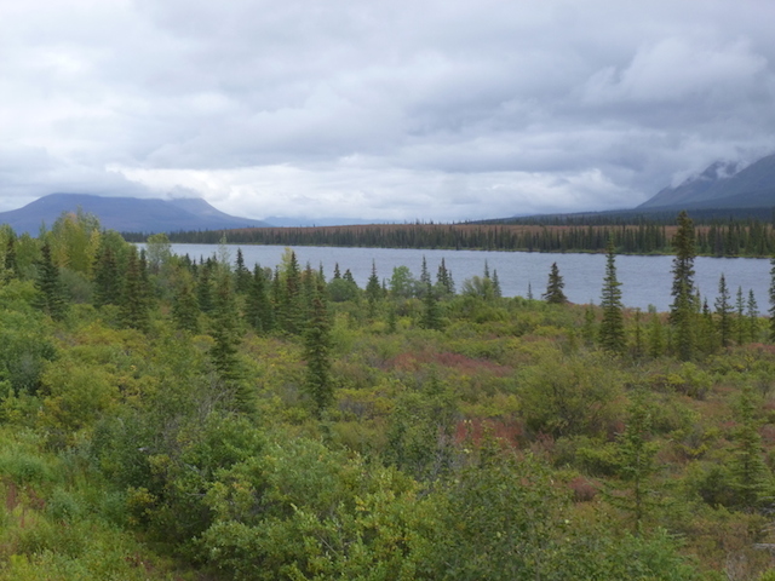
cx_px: 388
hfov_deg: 34.9
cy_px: 290
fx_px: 1231
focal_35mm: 55
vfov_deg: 26.6
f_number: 4.2
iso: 160
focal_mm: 9.9
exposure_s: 1/320
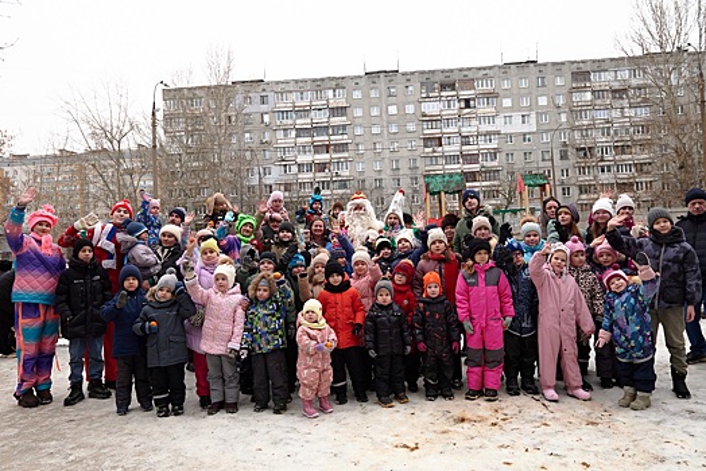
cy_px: 236
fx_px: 471
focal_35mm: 24
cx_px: 353
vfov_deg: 53.2
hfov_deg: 73.7
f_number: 9
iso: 1250
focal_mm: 24
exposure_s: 1/250
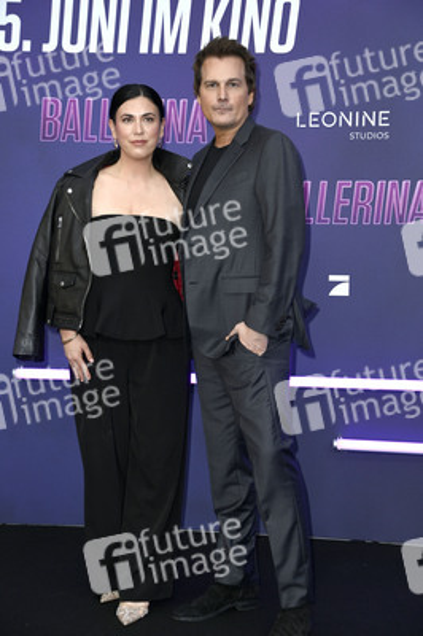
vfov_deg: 24.8
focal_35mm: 82
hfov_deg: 16.6
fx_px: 1448
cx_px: 212
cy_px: 318
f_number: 5.6
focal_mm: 82
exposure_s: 1/250
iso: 500
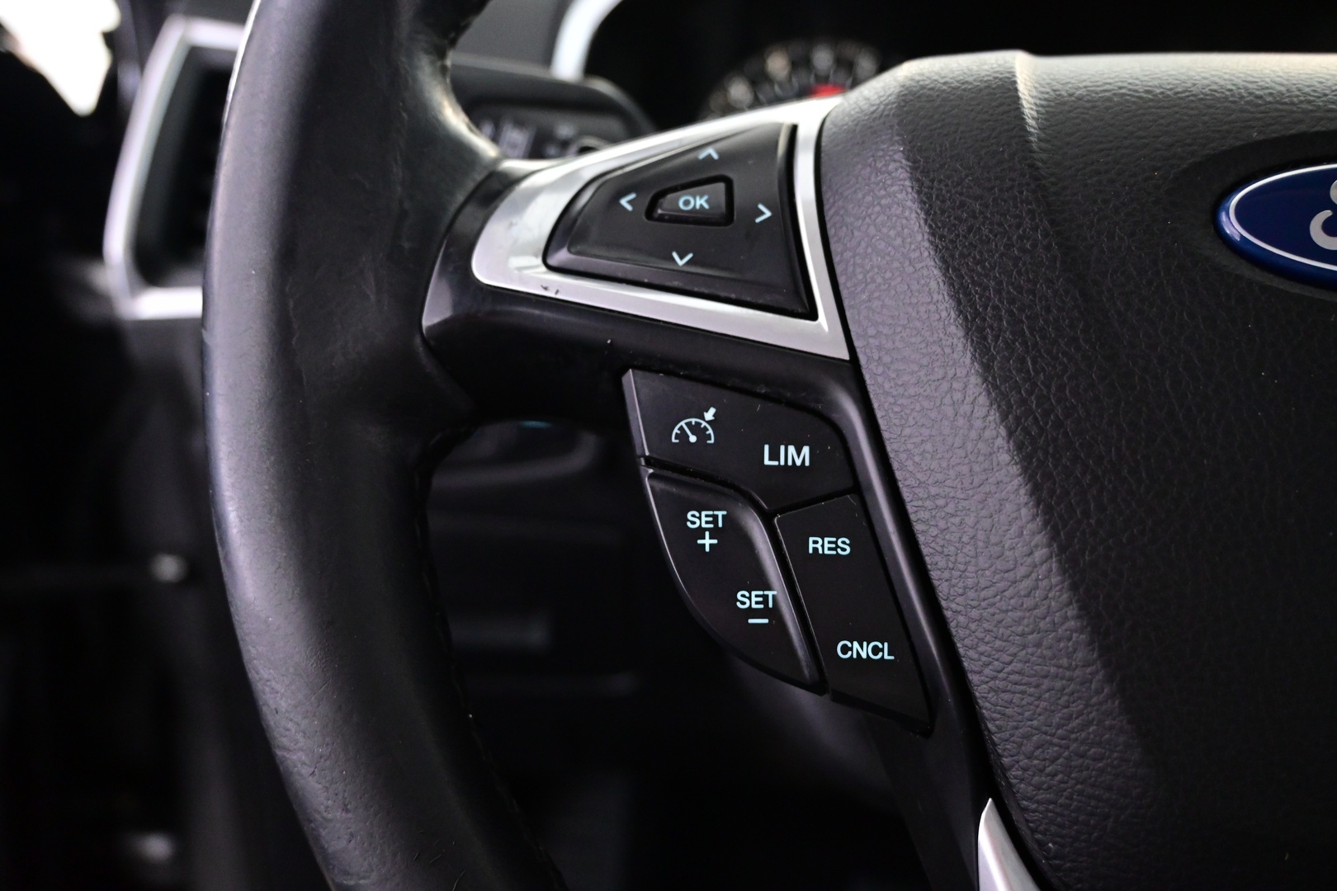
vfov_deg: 42.6
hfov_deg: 60.7
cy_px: 446
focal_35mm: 31
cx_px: 668
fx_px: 1142
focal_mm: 20.5
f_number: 3.8
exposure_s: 1/30
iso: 3200
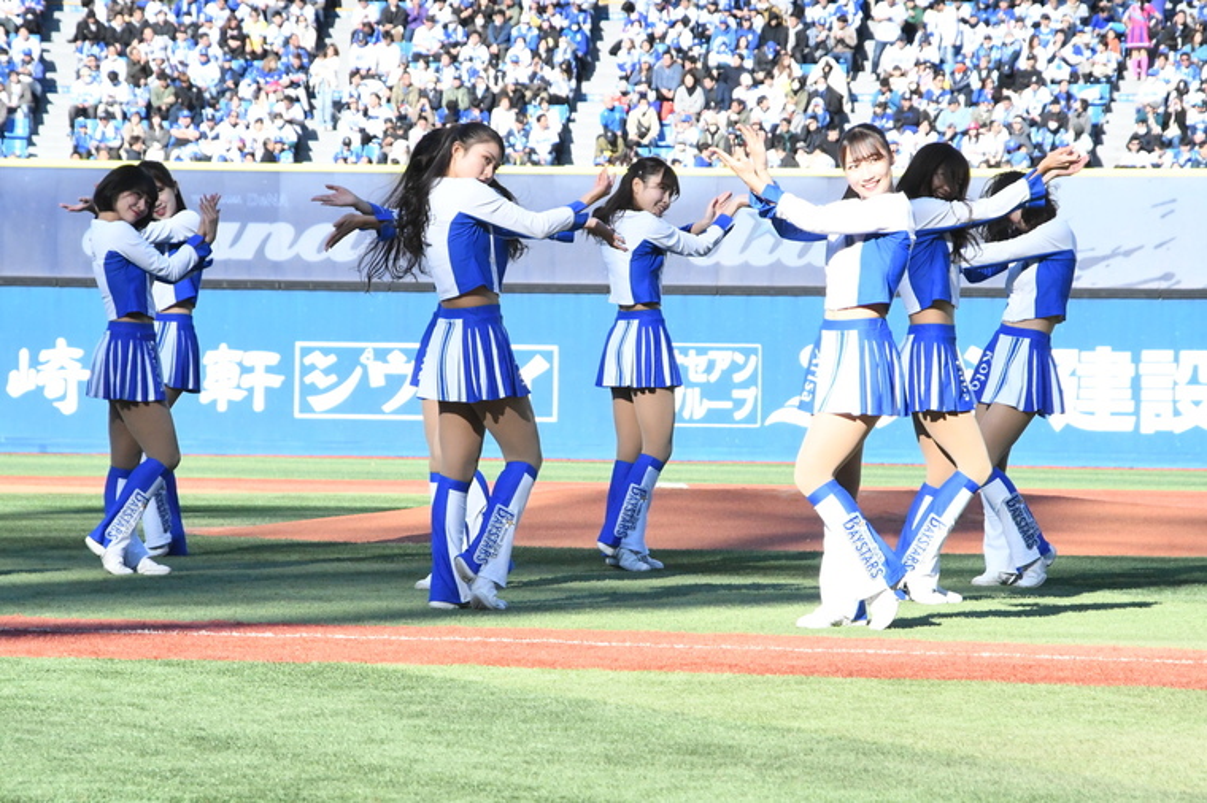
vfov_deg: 5.9
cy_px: 402
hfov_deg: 8.9
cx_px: 604
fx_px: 7791
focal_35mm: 232
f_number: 20
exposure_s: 1/1000
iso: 5000
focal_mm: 155
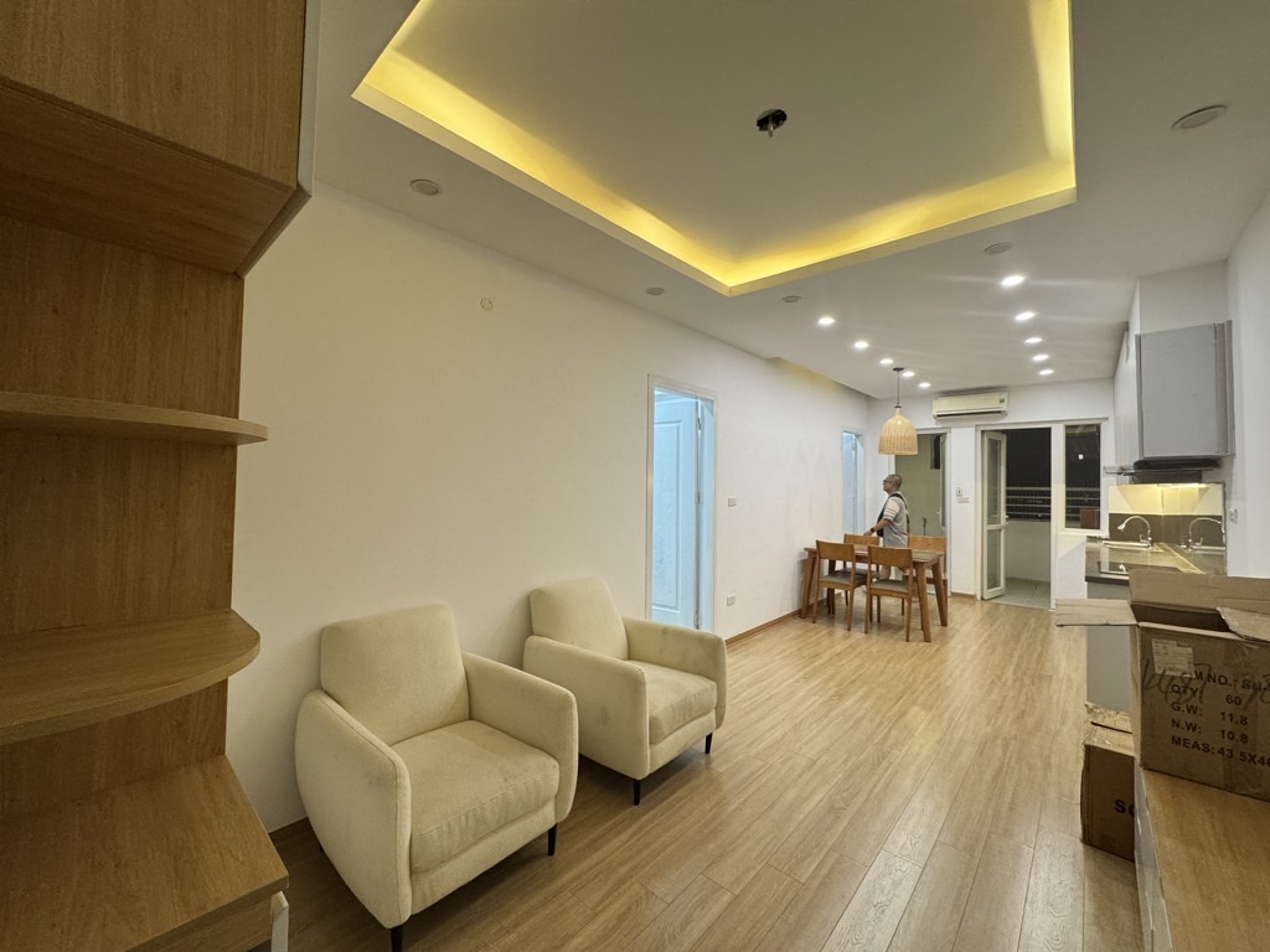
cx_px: 635
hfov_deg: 102.1
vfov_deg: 85.7
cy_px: 476
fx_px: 514
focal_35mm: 14
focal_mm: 2.22
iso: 160
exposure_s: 1/100
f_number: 2.2
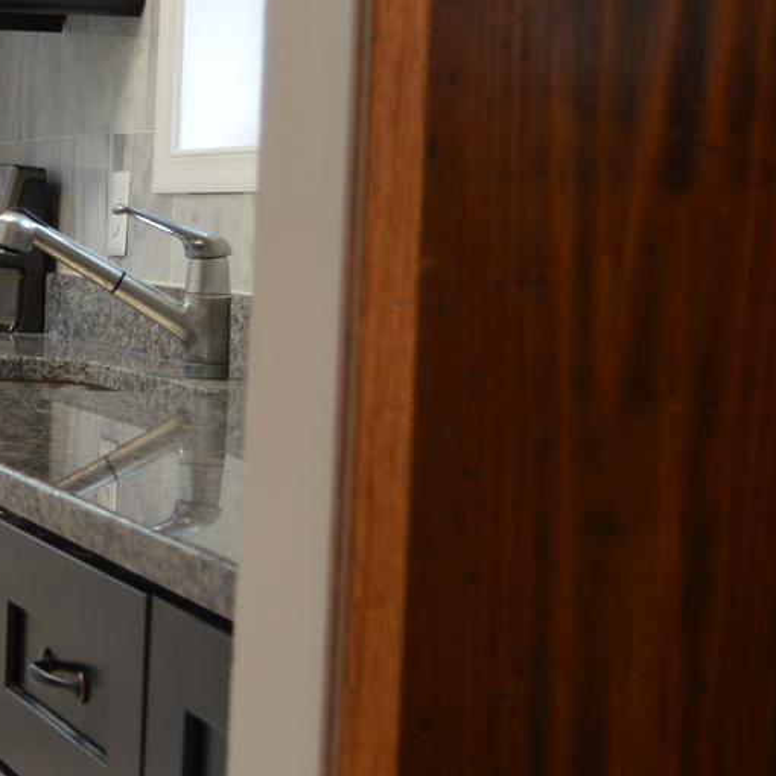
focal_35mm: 92
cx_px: -390
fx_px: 2333
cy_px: 183
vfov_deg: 18.7
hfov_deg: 17.1
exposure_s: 1/60
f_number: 4
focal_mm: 18
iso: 400
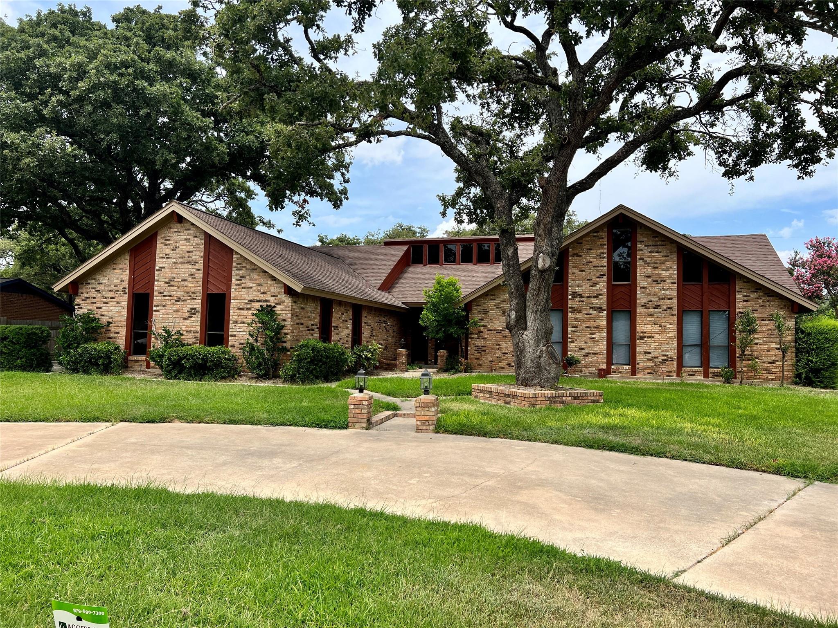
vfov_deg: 53.1
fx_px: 629
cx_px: 419
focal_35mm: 26
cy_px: 314
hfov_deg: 67.3
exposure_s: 1/3460
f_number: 1.5
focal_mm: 5.7
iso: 50
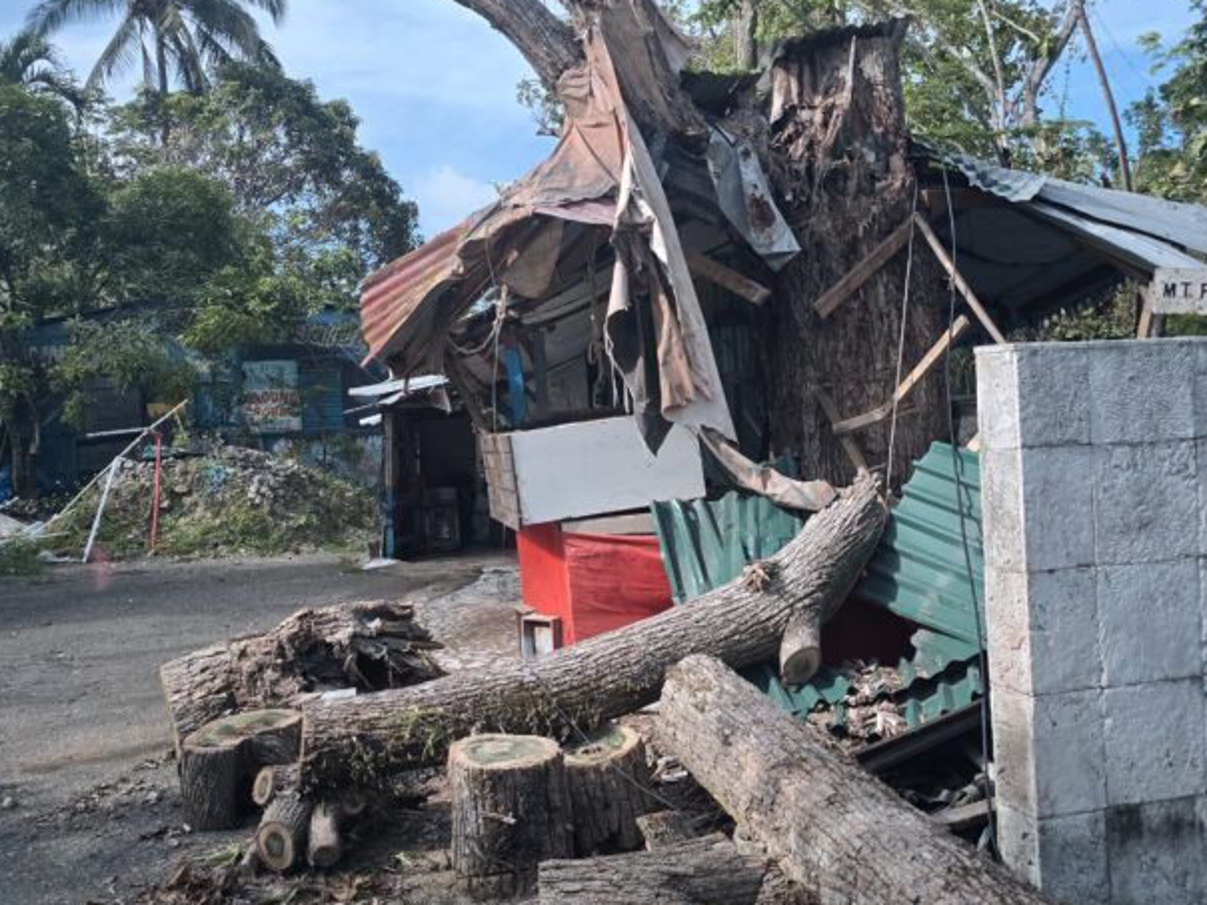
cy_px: 436
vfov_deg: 36.8
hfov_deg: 47.9
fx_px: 1360
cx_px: 611
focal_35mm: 39
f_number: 1.7
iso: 125
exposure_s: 1/100
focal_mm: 6.3
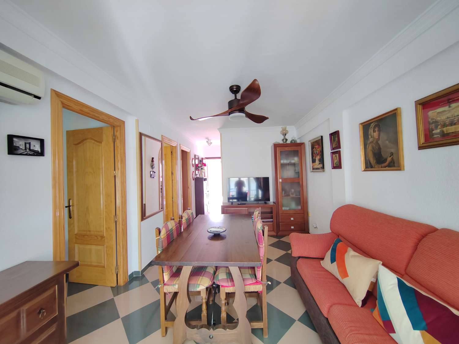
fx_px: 172
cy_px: 172
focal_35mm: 13
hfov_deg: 106.2
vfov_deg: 89.9
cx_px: 230
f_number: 2.2
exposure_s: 1/33
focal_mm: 2.16
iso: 500
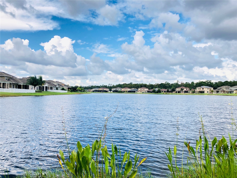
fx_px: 192
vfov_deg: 49.7
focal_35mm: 28
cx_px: 118
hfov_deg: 63.4
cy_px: 89
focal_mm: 3.99
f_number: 1.8
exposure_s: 1/430
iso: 20
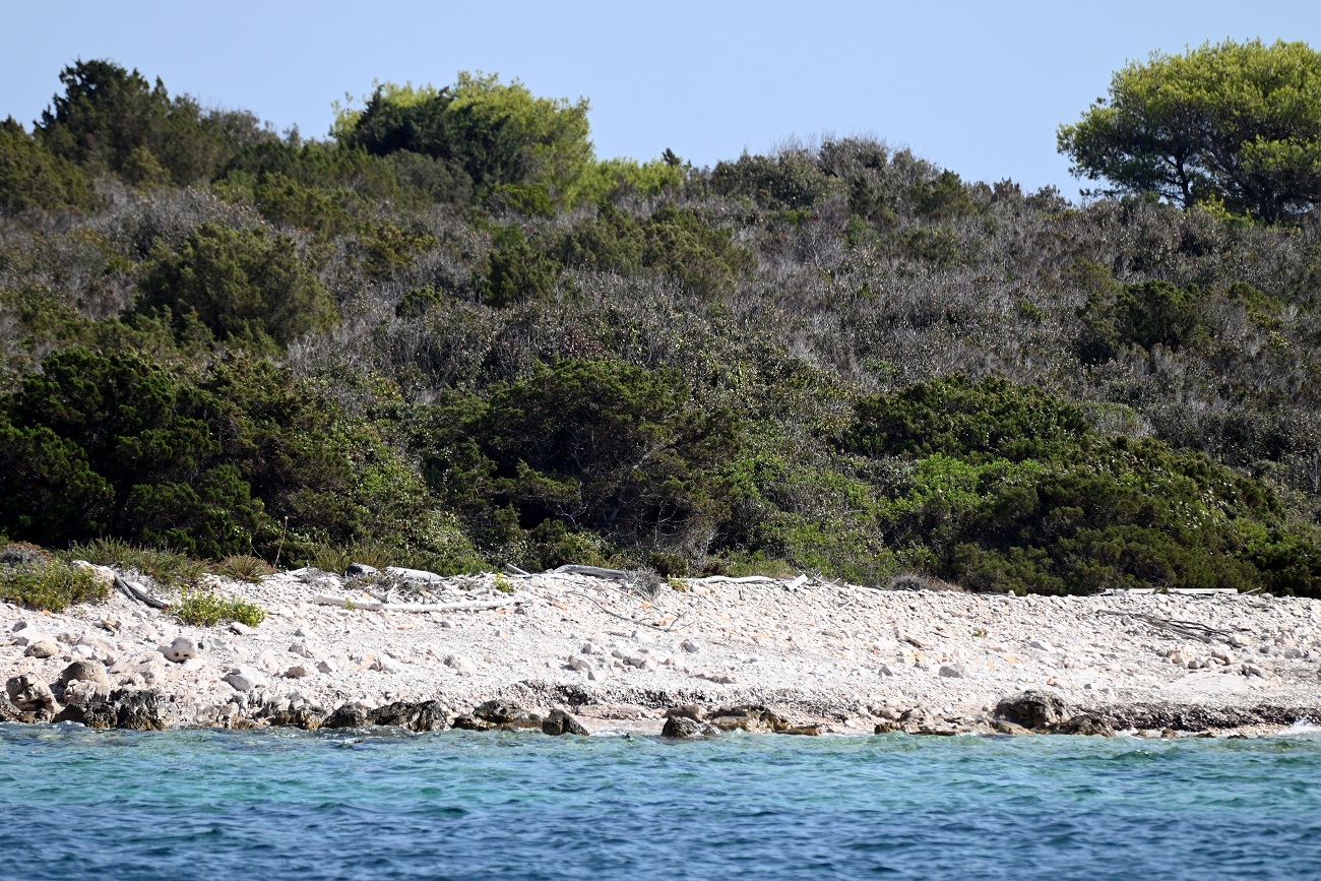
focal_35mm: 300
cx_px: 660
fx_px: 11009
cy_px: 440
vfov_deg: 4.6
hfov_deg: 6.9
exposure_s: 1/1000
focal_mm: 300
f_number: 5.6
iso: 280
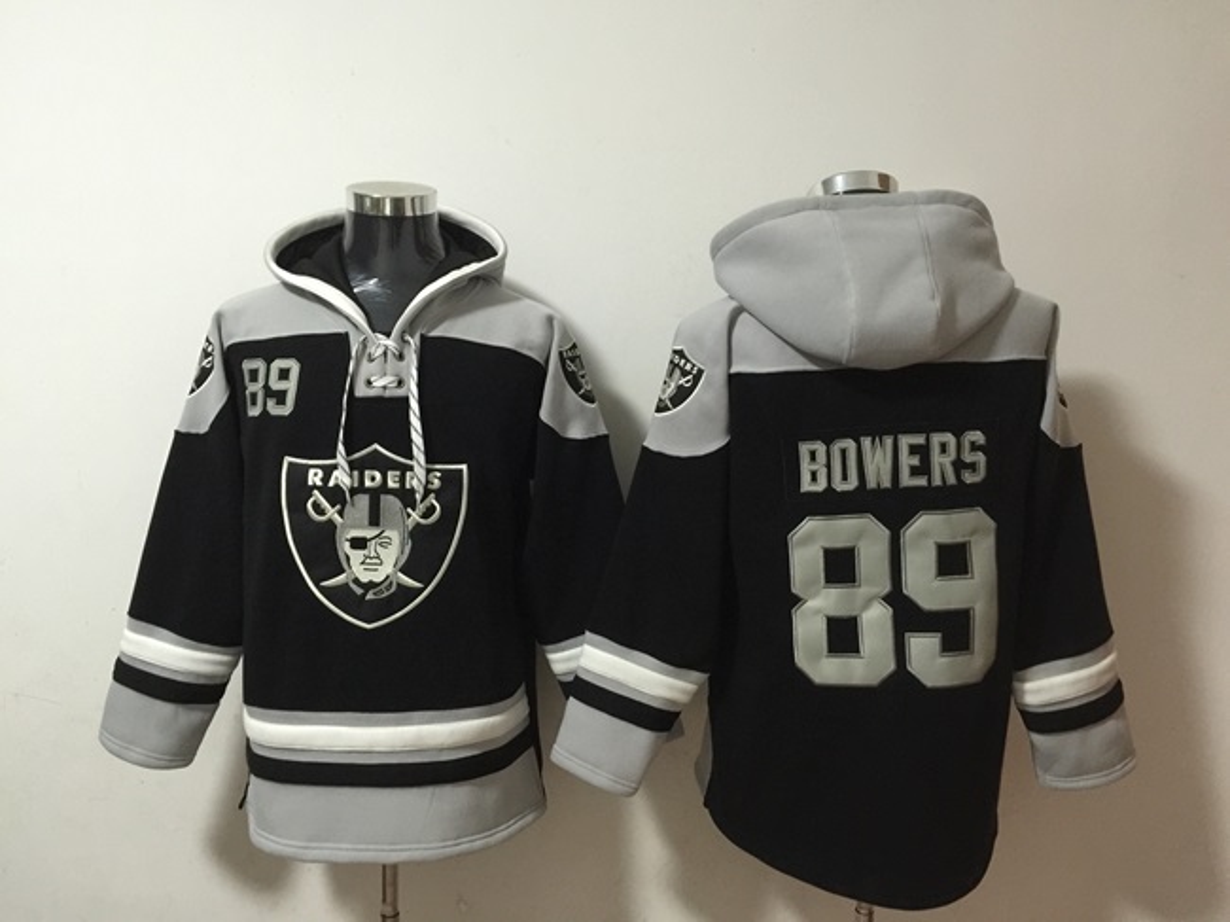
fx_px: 1030
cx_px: 615
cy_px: 461
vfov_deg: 48.2
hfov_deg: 61.7
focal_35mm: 29
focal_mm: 4.15
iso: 125
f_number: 2.2
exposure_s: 1/8
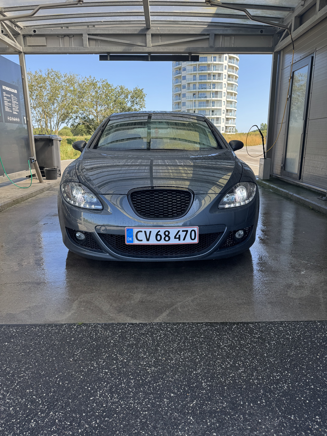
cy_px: 218
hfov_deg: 56.8
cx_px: 164
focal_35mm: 24
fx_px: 302
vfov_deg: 71.6
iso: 80
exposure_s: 1/730
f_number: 1.78
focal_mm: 6.76
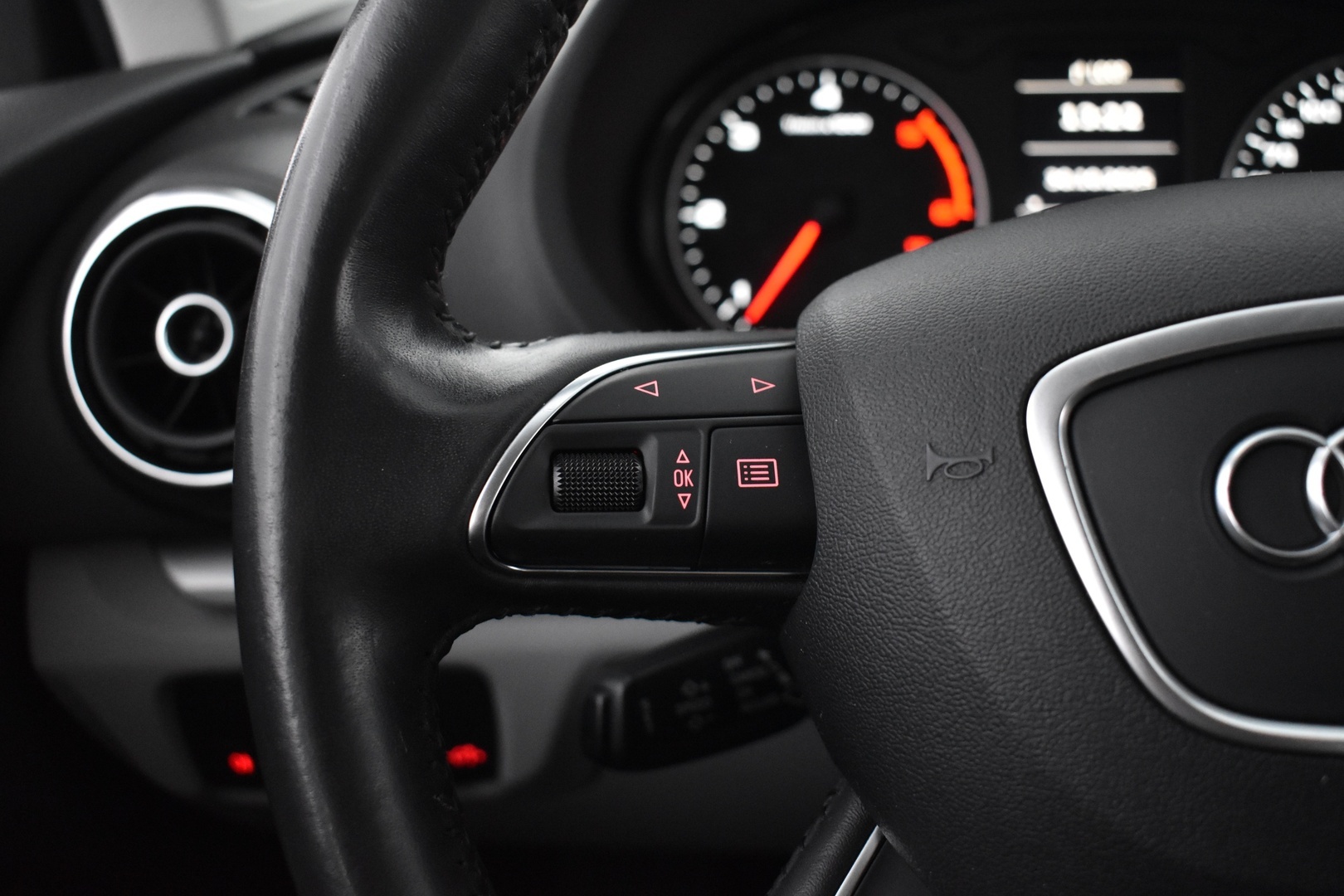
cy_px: 448
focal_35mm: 38
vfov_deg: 35.5
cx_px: 672
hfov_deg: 51.3
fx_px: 1400
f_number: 4
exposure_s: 1/40
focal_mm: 25
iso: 3200
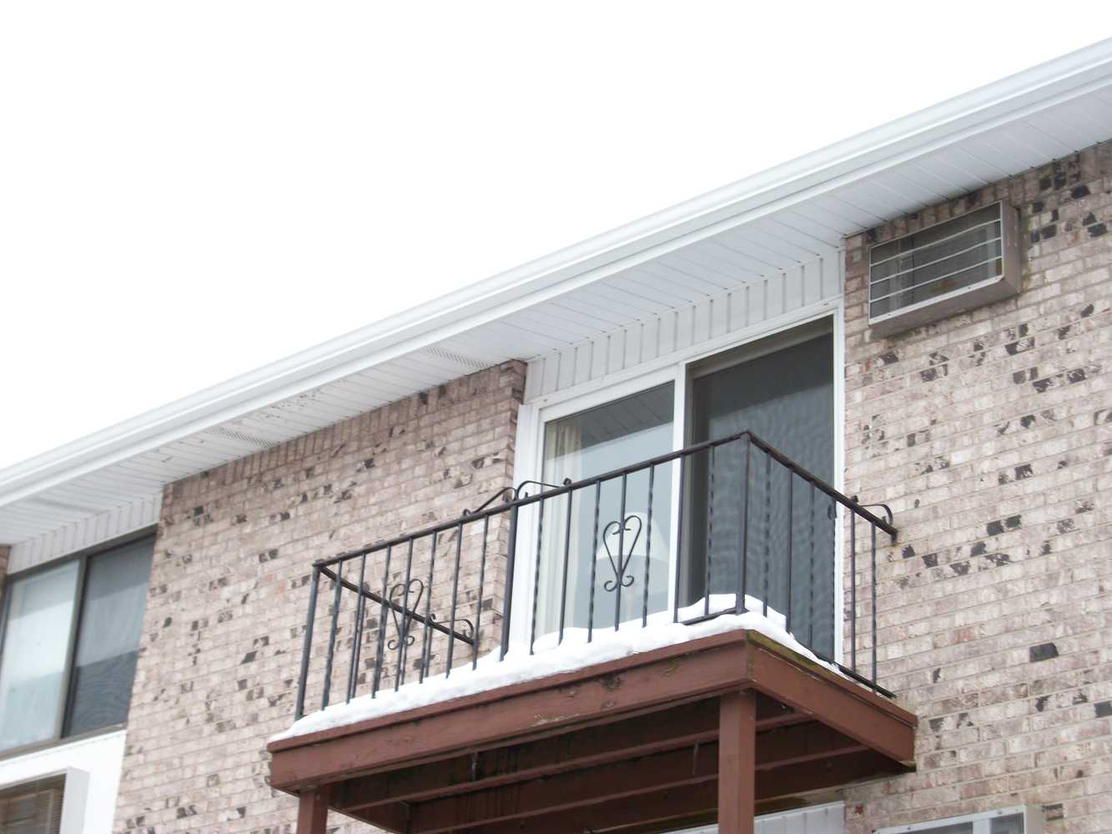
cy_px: 417
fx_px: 2185
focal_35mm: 68
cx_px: 556
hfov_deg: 28.6
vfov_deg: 21.6
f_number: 4.5
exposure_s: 1/80
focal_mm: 12.1
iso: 80
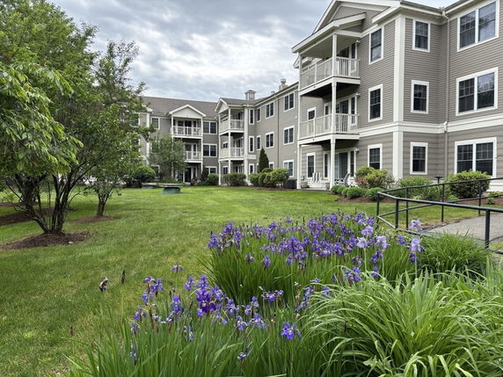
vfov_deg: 53.1
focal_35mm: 26
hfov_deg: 67.3
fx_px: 378
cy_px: 188
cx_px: 252
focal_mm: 5.96
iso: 50
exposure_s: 1/837
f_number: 1.6
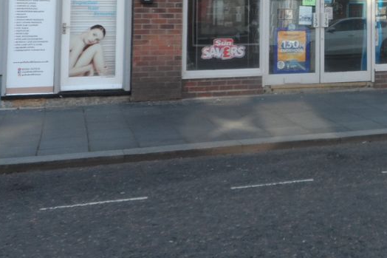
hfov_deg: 29.5
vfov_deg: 20.6
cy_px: -18
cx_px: 400
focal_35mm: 63
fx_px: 677
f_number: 3.1
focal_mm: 4.9
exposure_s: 1/180
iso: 80
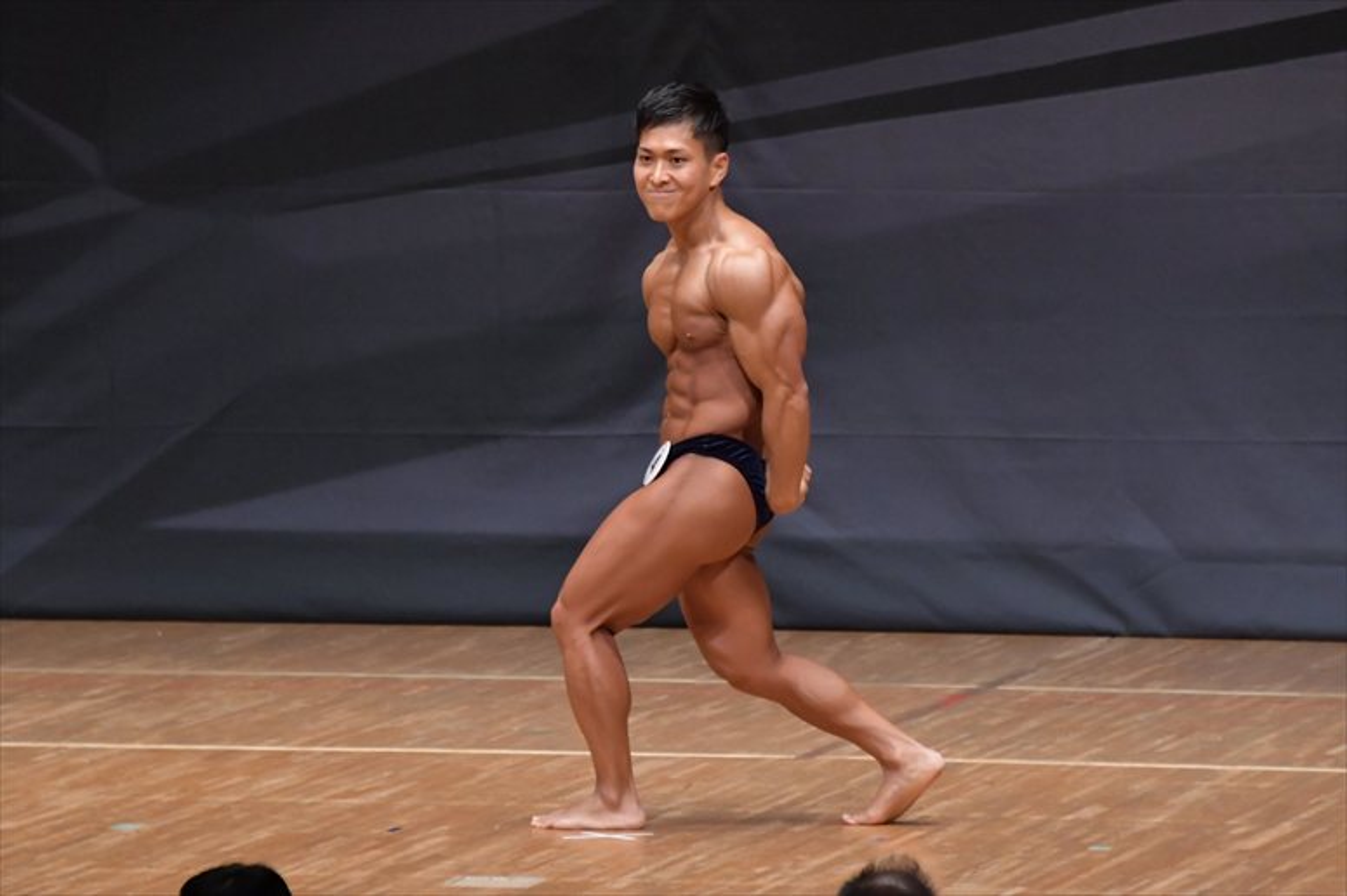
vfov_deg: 4.4
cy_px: 448
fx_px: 11781
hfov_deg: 6.5
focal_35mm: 315
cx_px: 674
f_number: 5.6
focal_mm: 210
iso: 6400
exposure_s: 1/400
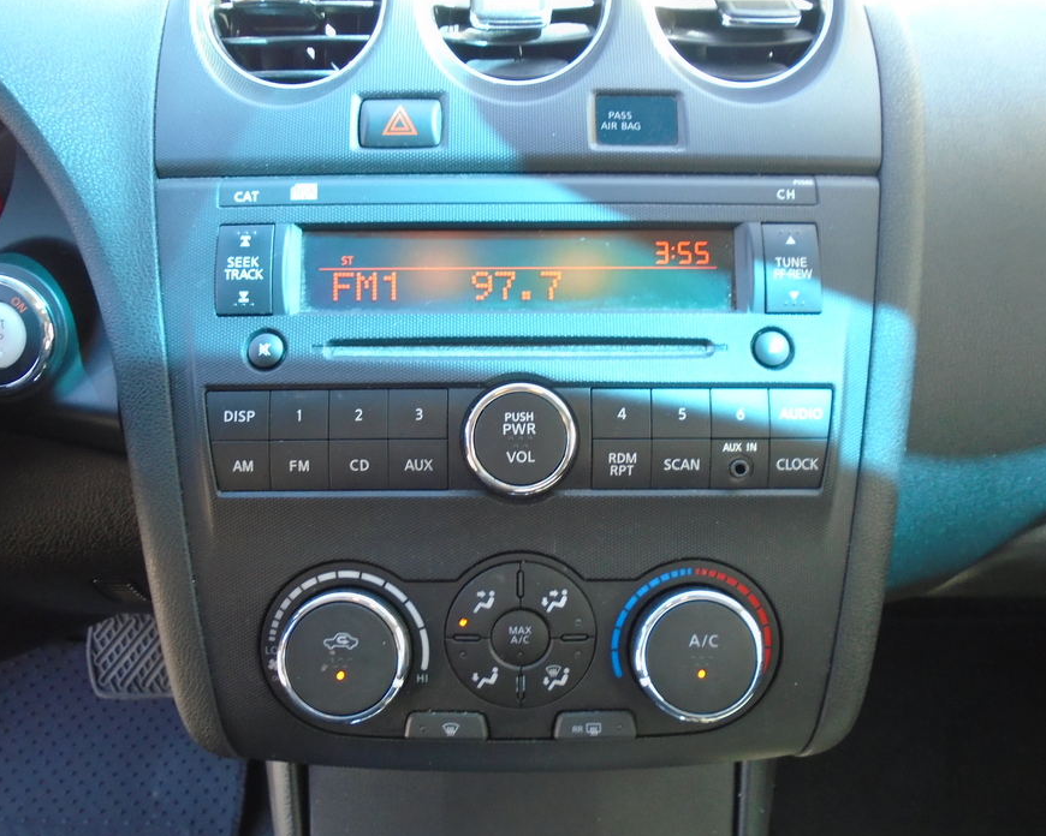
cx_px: 516
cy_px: 429
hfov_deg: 62.2
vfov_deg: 51.5
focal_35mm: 28
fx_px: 867
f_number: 3.2
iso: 200
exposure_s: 1/30
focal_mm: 4.6
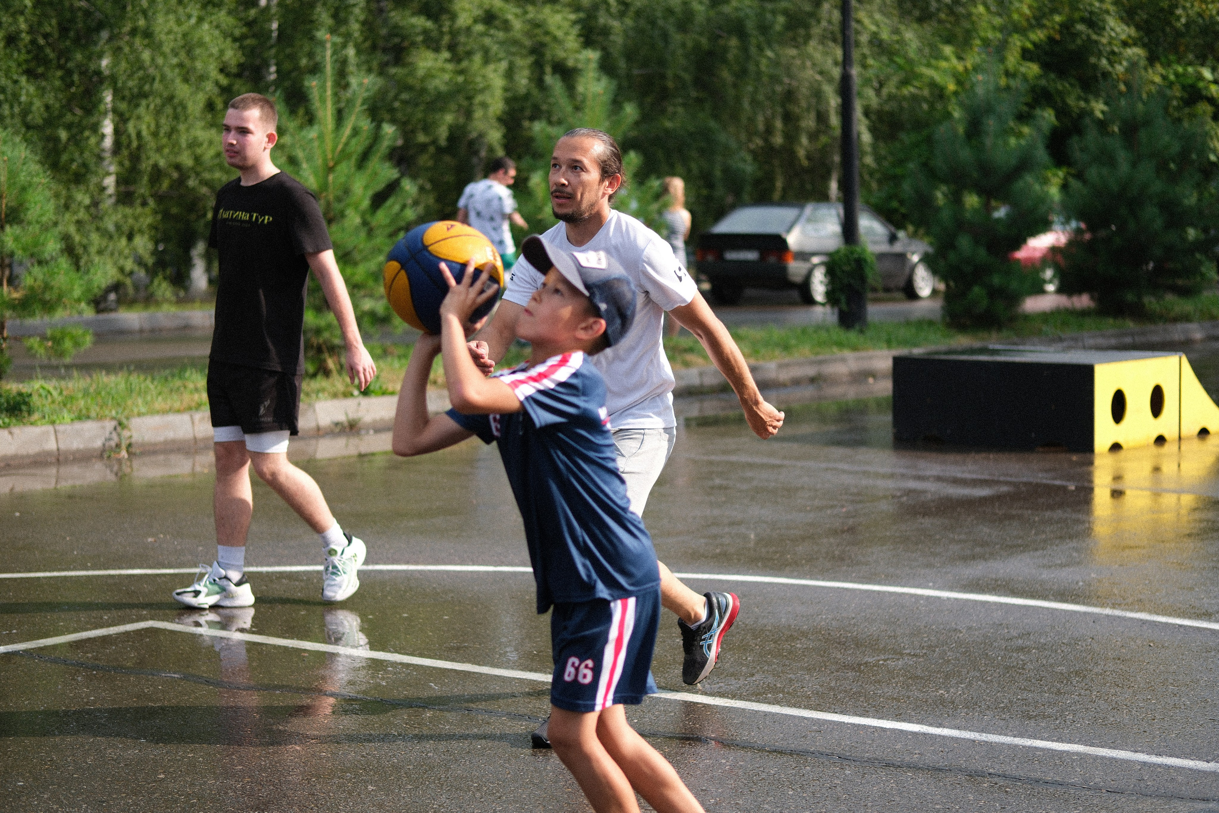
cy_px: 406
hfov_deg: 27.0
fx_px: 2540
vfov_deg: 18.2
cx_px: 610
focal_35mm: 75
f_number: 2
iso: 125
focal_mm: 50
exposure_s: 1/1800
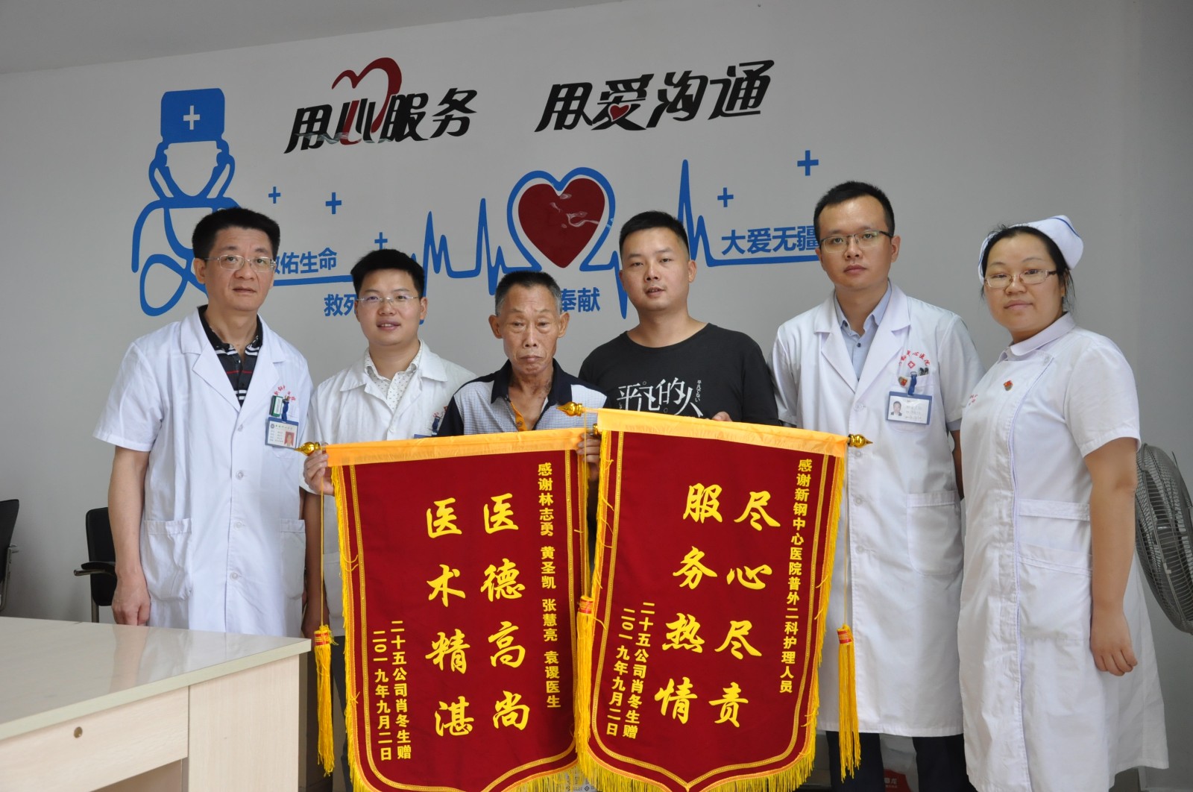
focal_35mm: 39
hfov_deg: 49.6
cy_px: 396
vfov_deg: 34.1
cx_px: 596
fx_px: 1291
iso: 1000
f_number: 7.1
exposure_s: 1/50
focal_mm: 26
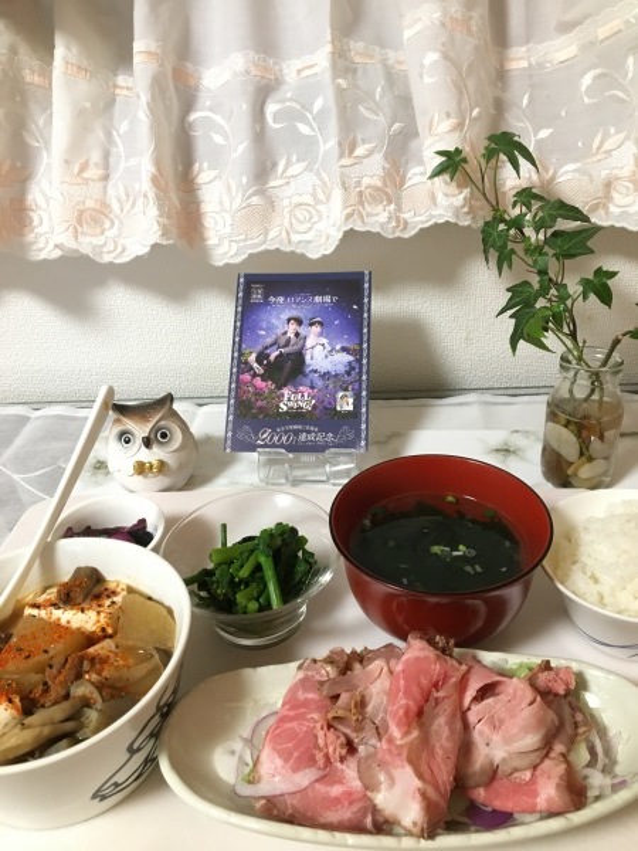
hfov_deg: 48.2
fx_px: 713
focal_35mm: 29
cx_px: 319
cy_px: 426
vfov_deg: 61.7
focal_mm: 4.15
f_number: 2.2
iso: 200
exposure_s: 1/15
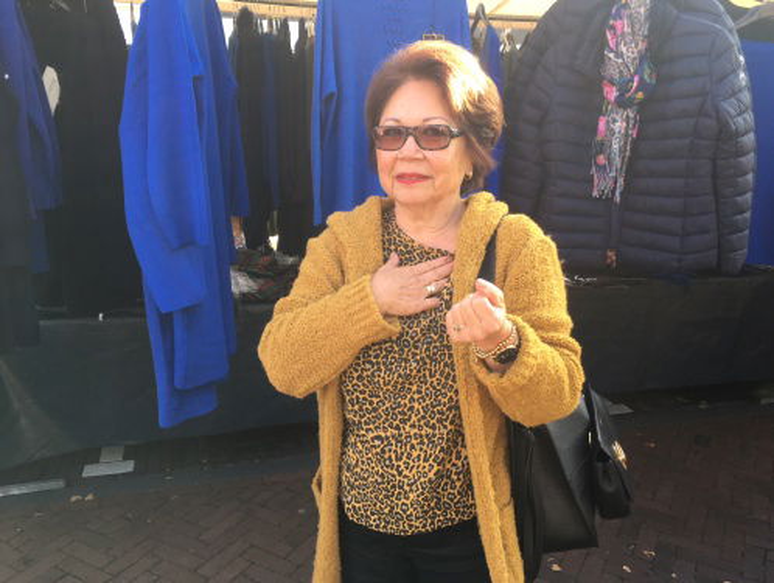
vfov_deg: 48.3
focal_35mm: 29
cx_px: 387
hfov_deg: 61.6
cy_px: 292
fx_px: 649
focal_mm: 4.15
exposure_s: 1/100
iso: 32
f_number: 2.2
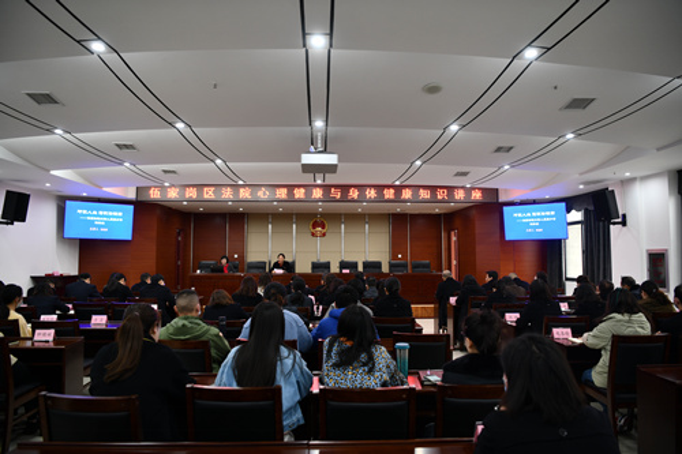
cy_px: 227
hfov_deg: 73.8
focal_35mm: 24
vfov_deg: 53.1
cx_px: 341
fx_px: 454
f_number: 2.8
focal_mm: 24
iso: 160
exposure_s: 1/20
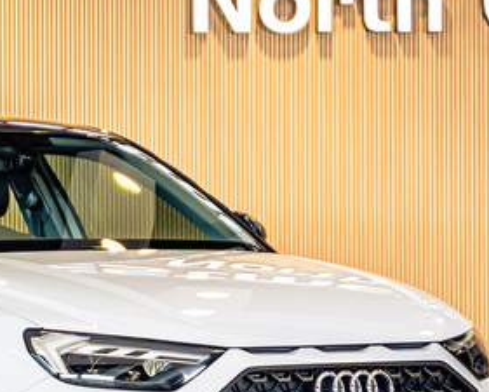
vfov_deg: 8.2
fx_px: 2722
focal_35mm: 188
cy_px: 272
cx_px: 43
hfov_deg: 10.2
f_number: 2.8
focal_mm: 55
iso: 640
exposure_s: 1/200
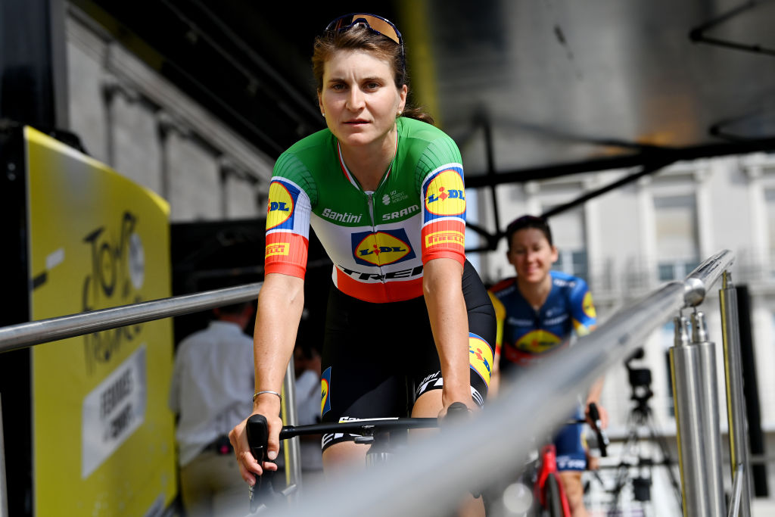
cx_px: 388
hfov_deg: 18.6
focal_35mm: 110
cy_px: 258
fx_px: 2368
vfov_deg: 12.5
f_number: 5
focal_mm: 110
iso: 320
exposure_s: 1/3200
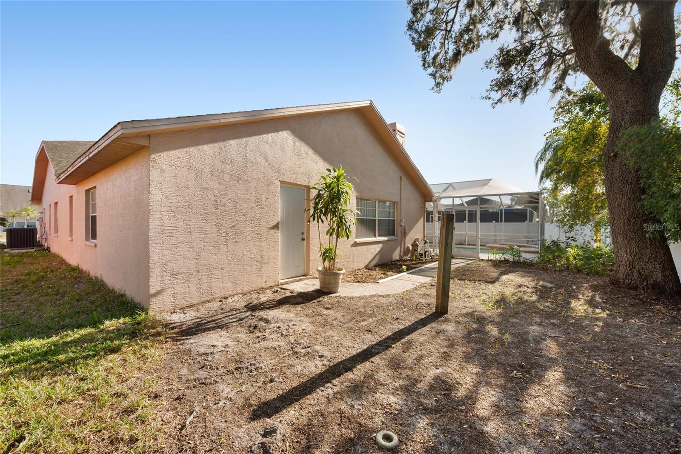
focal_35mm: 14
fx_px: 265
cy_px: 227
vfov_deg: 81.2
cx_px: 340
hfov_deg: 104.2
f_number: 6.3
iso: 250
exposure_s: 1/80
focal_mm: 14
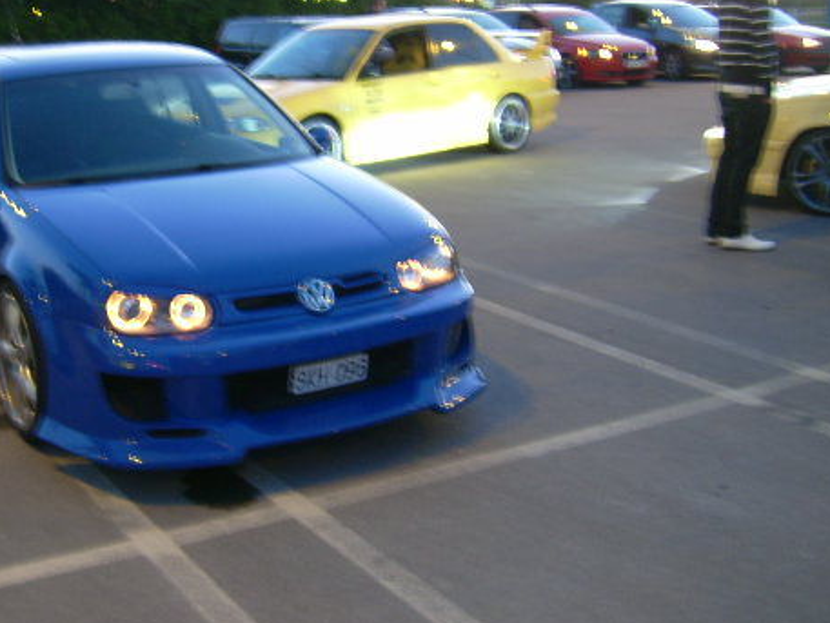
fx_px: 1175
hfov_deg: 38.3
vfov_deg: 29.6
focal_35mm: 49
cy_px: 256
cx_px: 258
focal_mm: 5.95
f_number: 2.8
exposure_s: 1/3
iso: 50
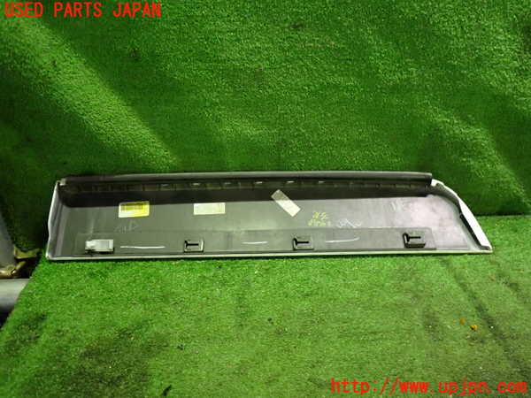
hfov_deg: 60.0
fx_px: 460
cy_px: 199
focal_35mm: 30
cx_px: 266
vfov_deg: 46.8
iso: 800
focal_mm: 5.4
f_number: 2.3
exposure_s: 1/25
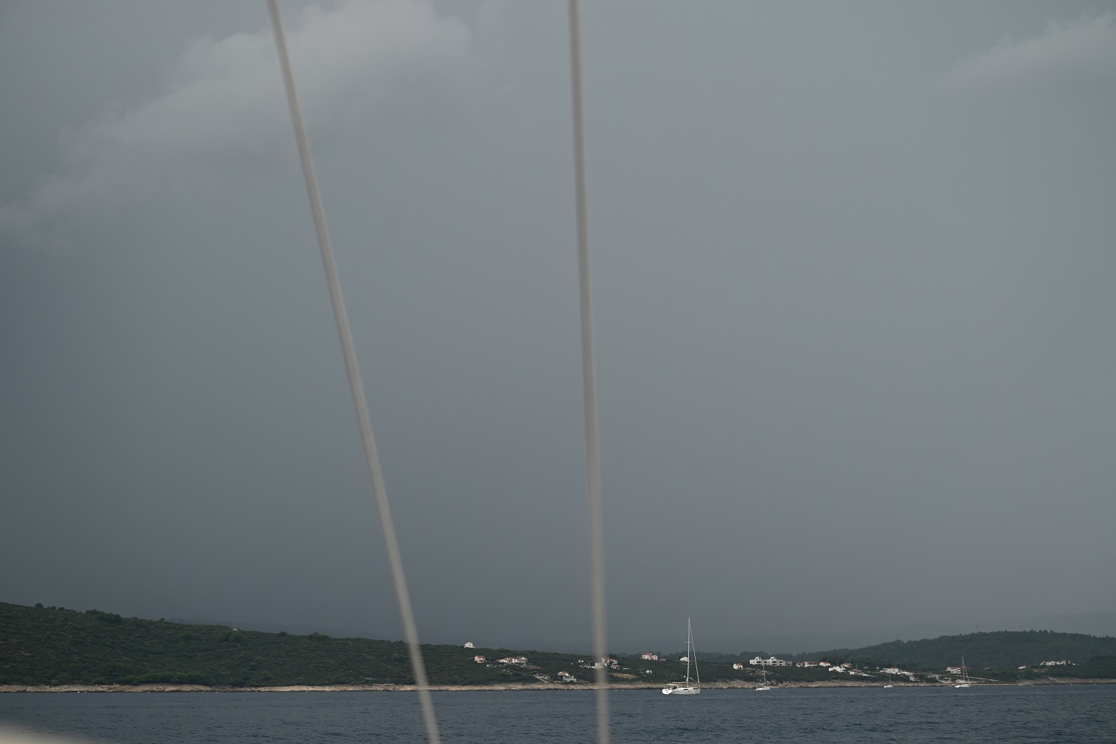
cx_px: 558
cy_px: 372
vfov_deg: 15.2
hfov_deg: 22.6
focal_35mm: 90
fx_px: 2791
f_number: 5.6
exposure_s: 1/500
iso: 110
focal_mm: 90
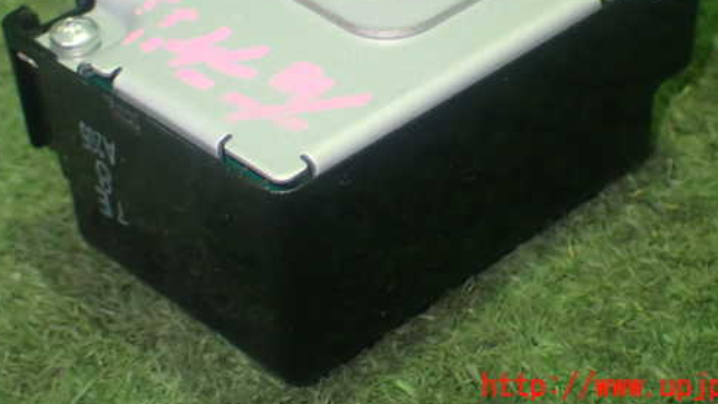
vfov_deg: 11.7
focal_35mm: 103
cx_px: 373
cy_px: 75
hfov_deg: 20.7
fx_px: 1961
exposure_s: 1/25
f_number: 4.1
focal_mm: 13.65
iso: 800
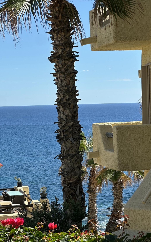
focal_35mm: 99
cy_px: 123
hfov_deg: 13.2
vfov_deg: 21.0
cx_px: 60
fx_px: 652
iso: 32
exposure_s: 1/840
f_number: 2.8
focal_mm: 9
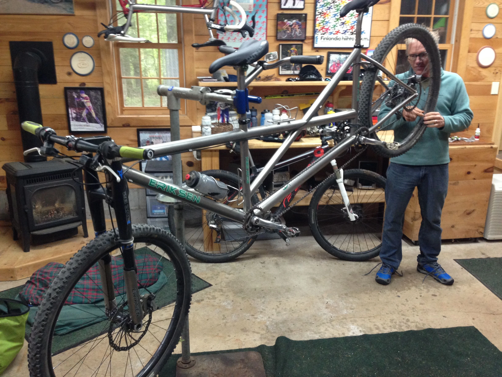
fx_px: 479
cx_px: 251
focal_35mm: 33
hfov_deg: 55.4
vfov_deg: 42.9
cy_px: 188
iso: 200
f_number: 2.4
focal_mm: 4.12
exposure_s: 1/20
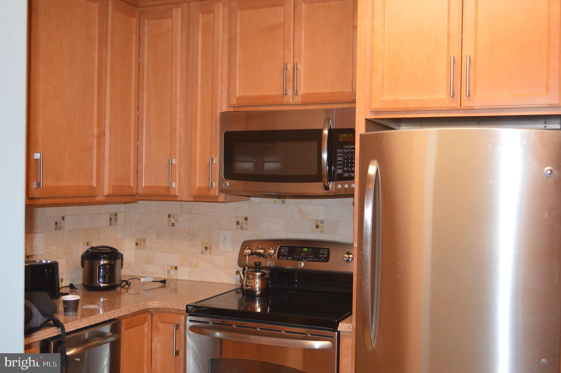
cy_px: 186
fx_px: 607
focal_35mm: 39
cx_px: 280
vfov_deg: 34.1
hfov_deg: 49.6
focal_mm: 26
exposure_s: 1/60
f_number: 4.2
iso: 1000
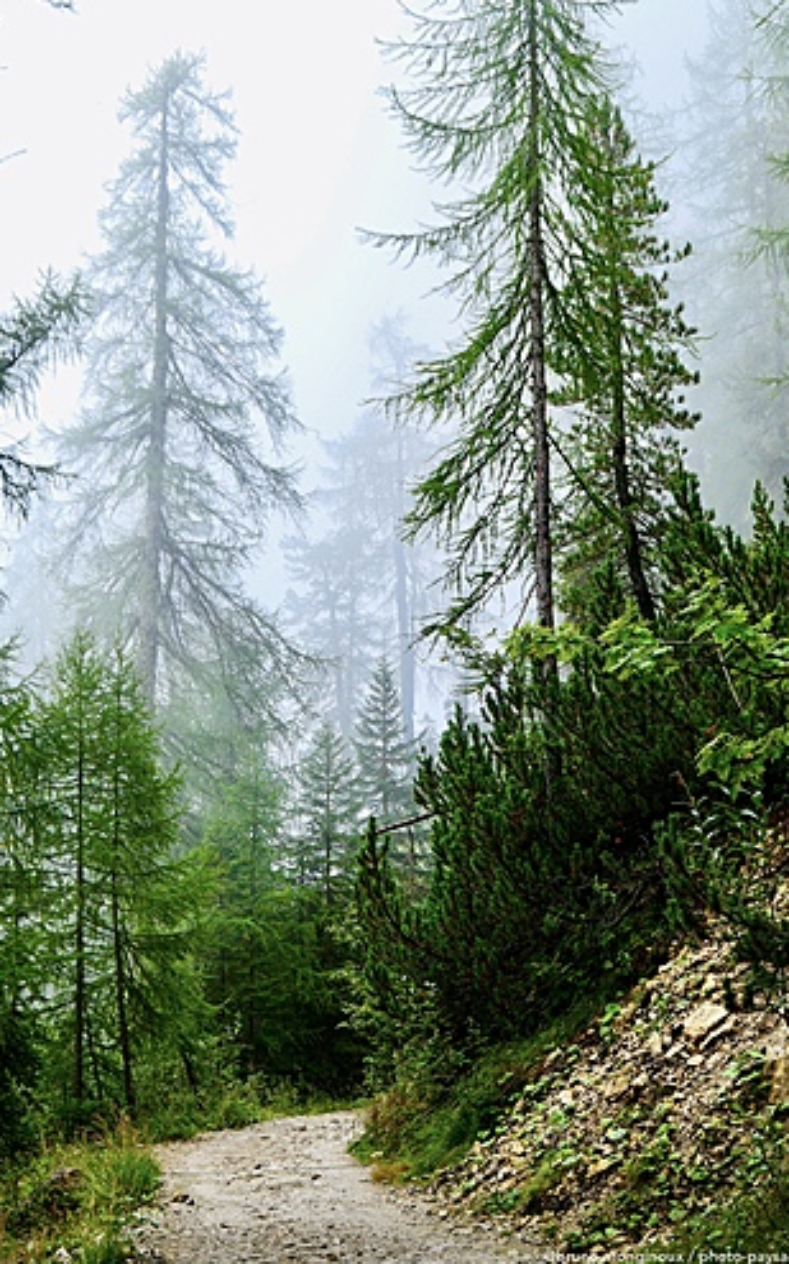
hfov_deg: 18.1
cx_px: 419
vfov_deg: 28.6
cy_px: 633
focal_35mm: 72
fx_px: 2479
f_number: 5.6
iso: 125
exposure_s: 1/125
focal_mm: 25.6
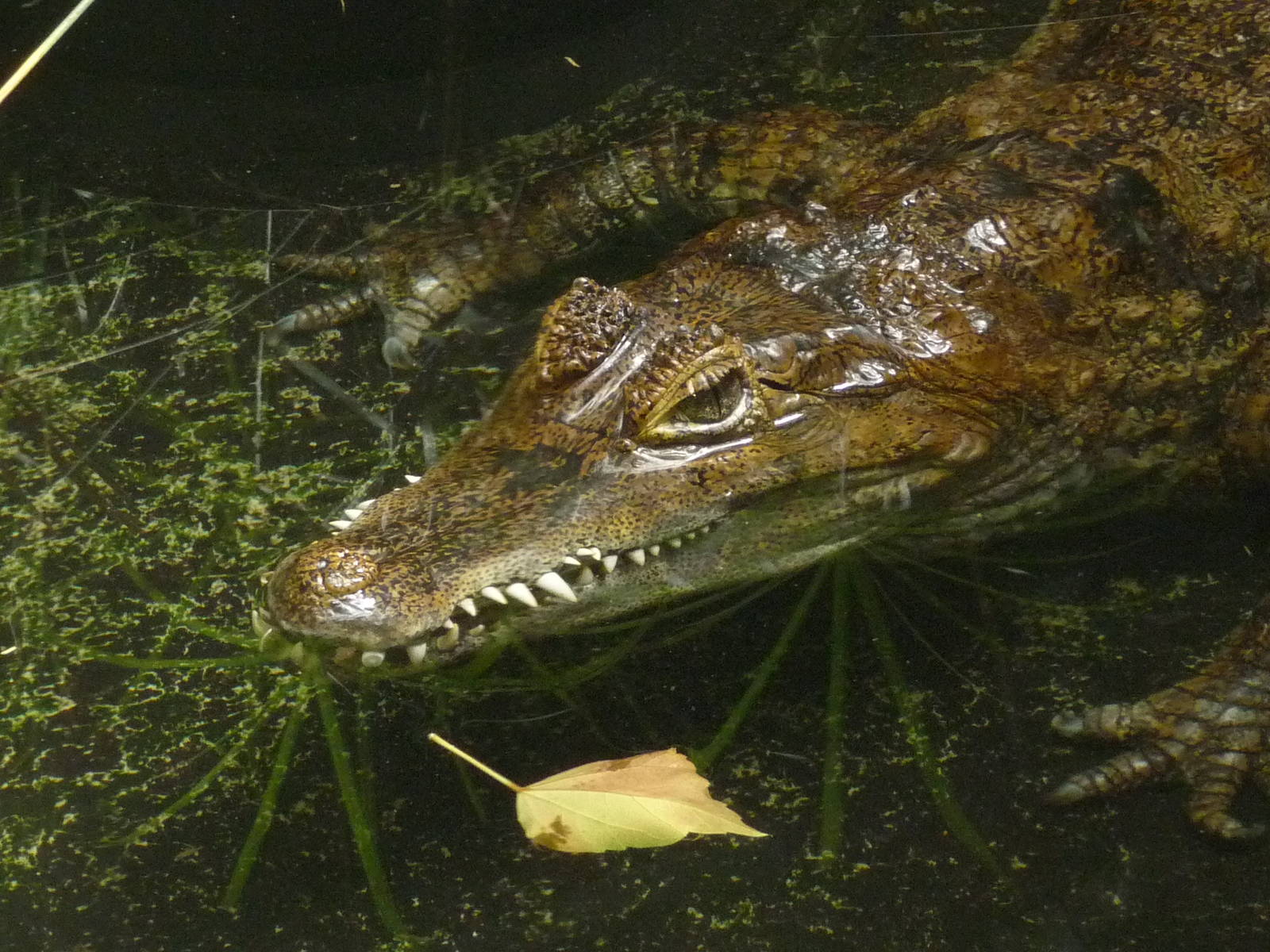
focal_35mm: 188
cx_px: 635
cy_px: 476
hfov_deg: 10.5
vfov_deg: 7.9
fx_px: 6897
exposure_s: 1/50
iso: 400
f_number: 4.7
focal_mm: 19.1
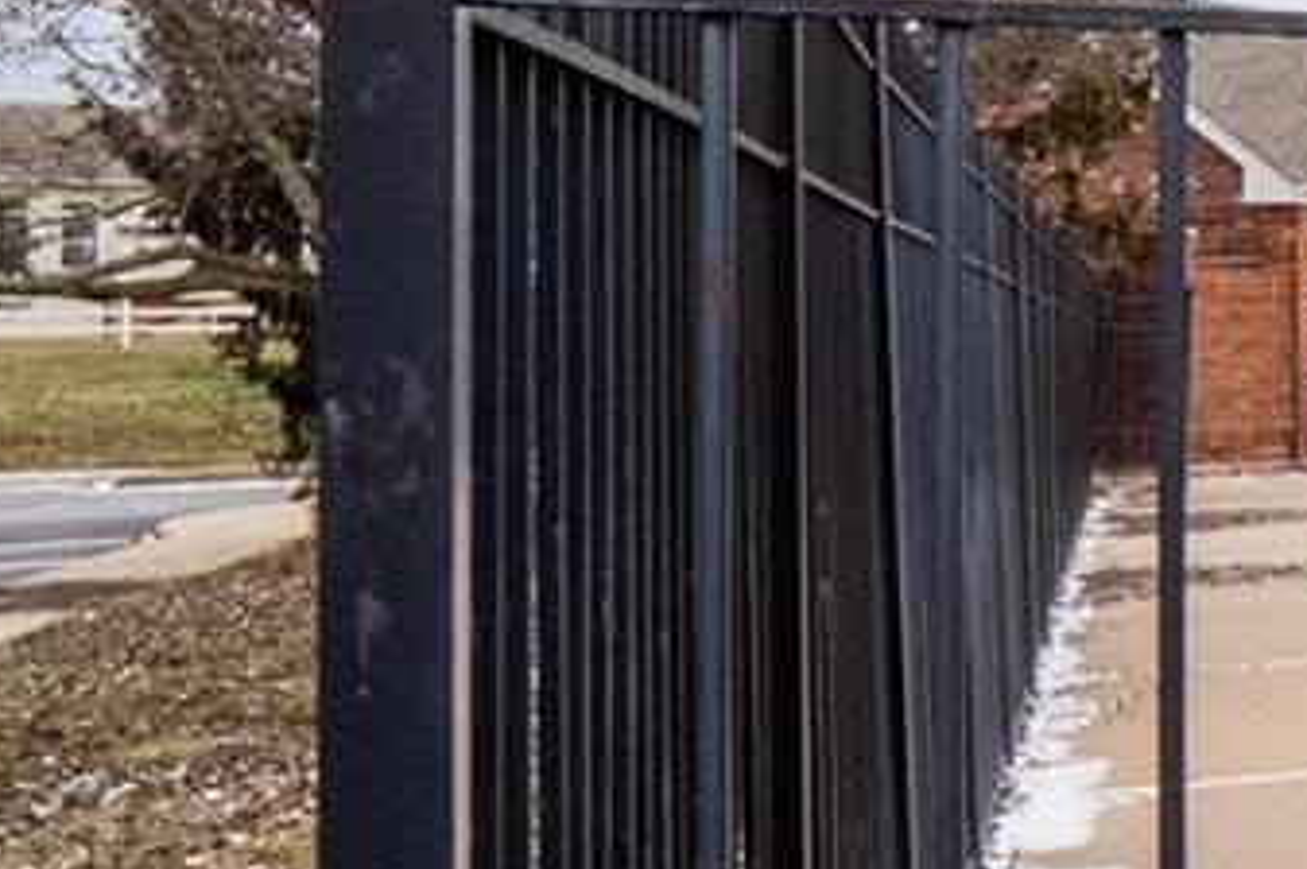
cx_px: 3041
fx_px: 2756
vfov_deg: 17.8
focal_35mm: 76
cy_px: 248
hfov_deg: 15.6
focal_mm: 8
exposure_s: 1/100
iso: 400
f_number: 8
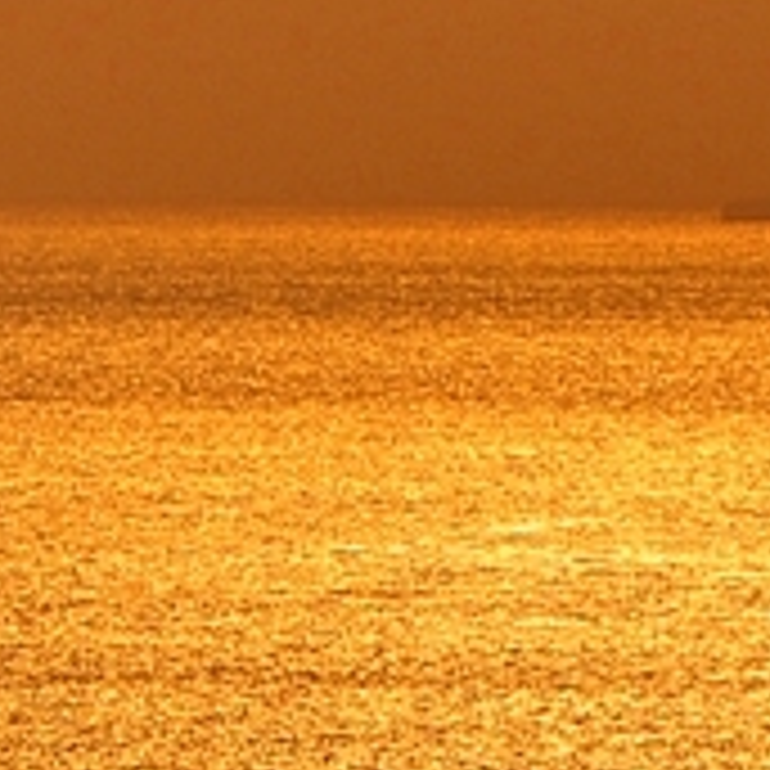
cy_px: 651
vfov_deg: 0.9
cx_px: 937
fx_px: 46834
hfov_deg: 0.9
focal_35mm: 1861
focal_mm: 250
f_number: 8
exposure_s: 1/2500
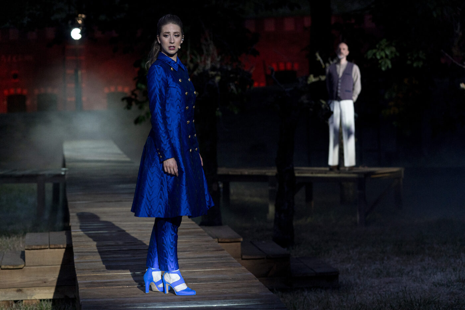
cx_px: 232
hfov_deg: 20.0
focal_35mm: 102
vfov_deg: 13.4
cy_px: 155
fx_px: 1317
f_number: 4
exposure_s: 1/400
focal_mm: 102
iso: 2500
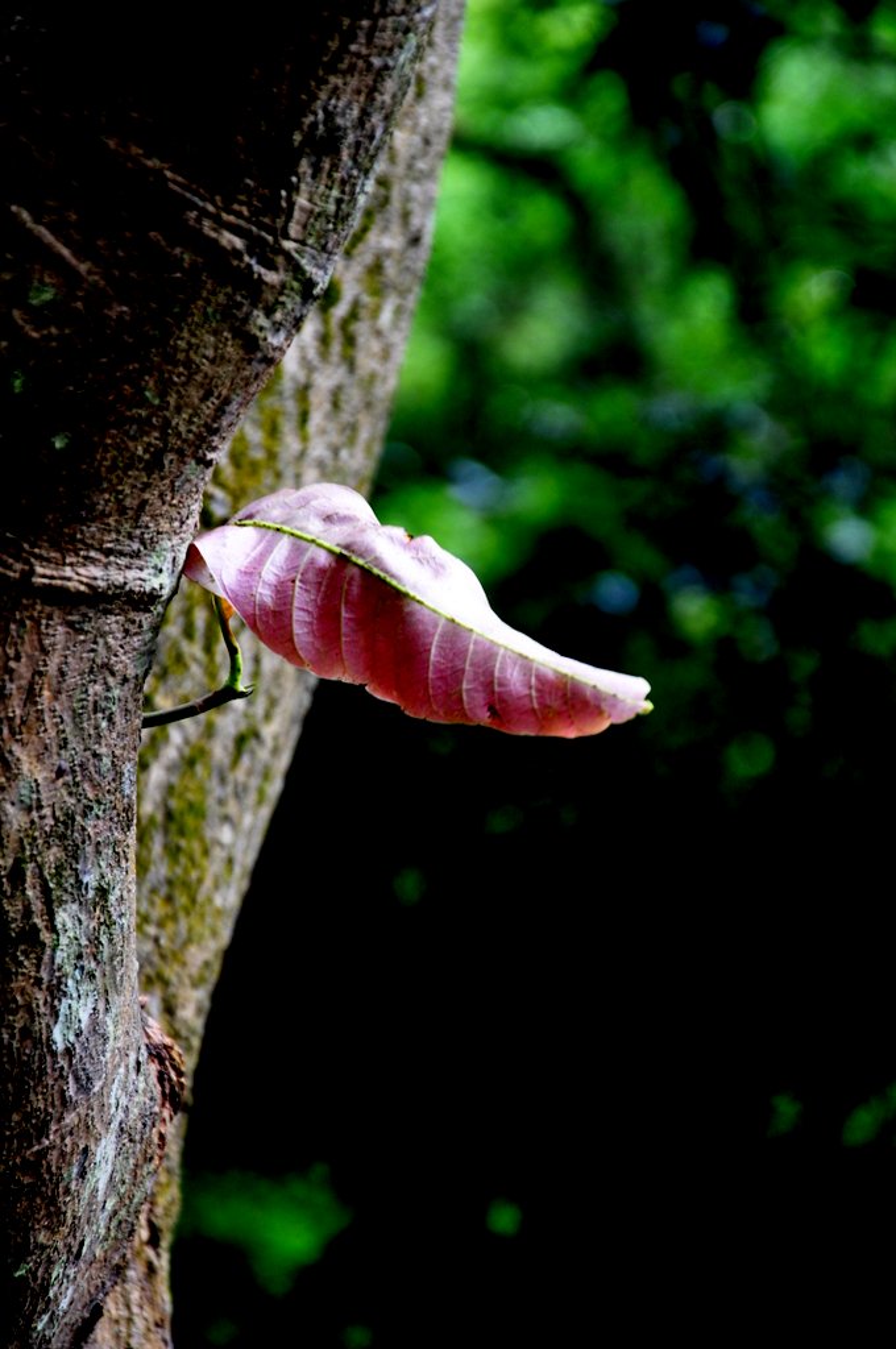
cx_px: 448
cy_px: 674
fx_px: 5166
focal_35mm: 138
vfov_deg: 14.9
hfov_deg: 9.9
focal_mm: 92
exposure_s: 1/40
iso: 400
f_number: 6.3
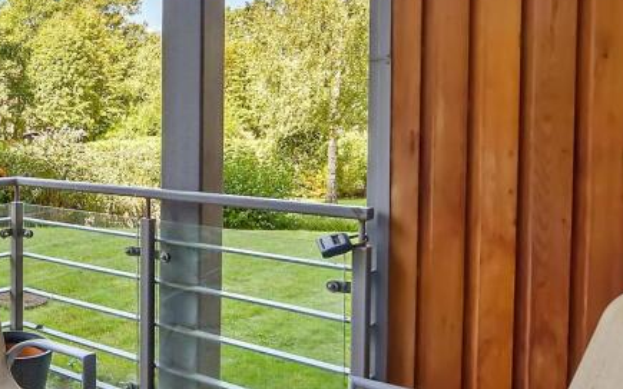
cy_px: 124
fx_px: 611
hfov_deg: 45.5
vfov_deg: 34.9
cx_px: 0
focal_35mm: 36
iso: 320
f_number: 8
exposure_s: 1/250
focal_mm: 10
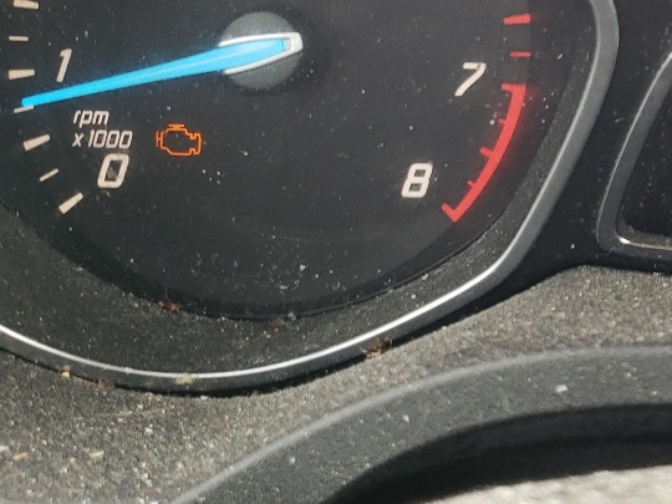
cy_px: -25
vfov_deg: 18.5
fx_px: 1495
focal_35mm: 77
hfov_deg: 23.7
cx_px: 742
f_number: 1.5
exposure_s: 1/100
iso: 50
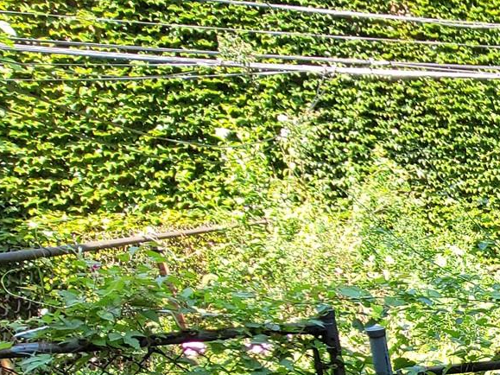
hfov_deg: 29.7
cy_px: 441
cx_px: 701
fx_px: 664
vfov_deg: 27.9
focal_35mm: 46
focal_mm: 1.74
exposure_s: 1/137
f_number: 2.2
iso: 40
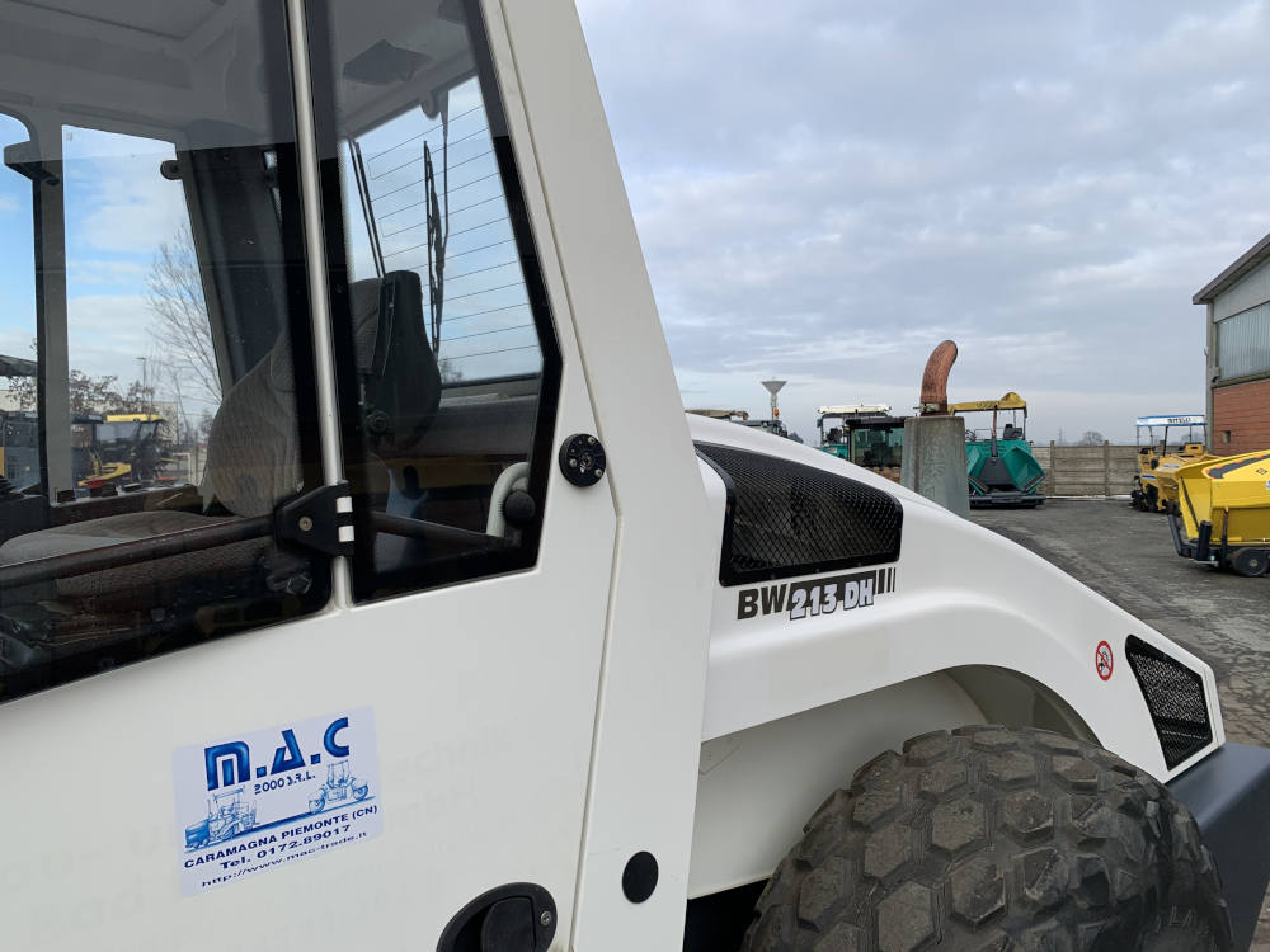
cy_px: 476
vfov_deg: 53.1
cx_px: 635
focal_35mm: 26
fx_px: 954
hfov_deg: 67.3
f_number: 1.8
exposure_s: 1/1088
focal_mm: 4.25
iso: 25
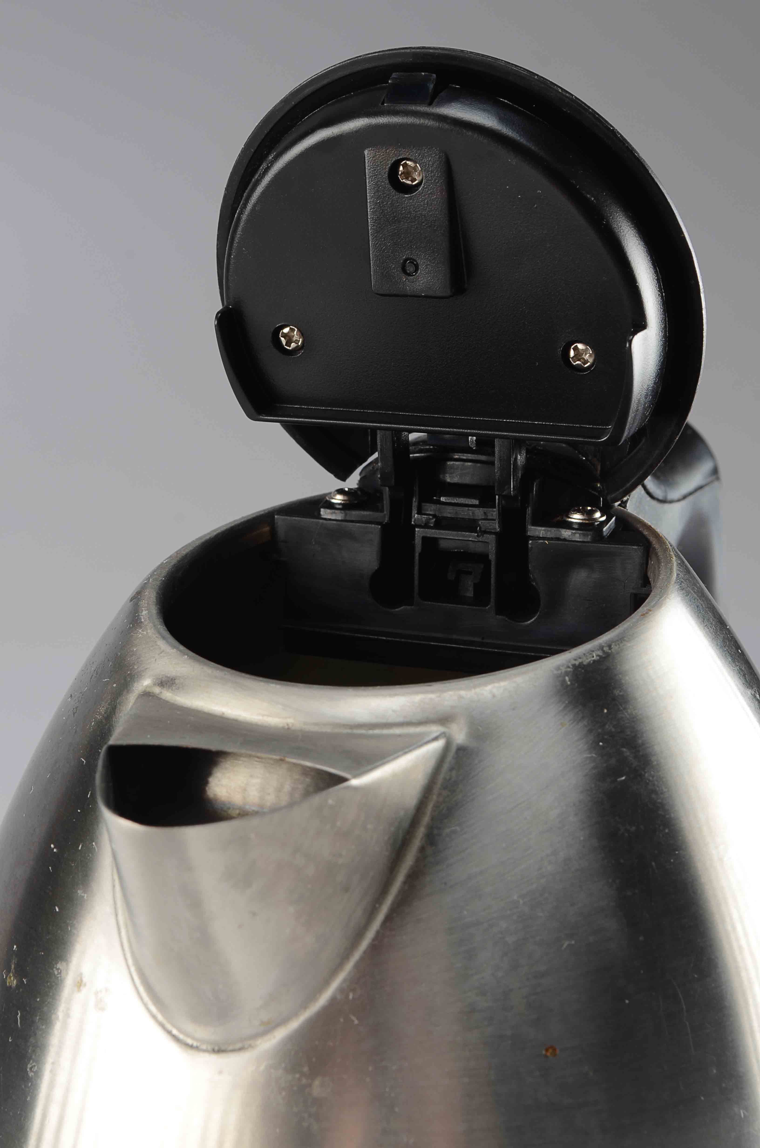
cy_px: 574
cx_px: 380
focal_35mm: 82
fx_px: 2624
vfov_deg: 24.7
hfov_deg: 16.5
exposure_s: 1/80
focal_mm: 55
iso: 100
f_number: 13
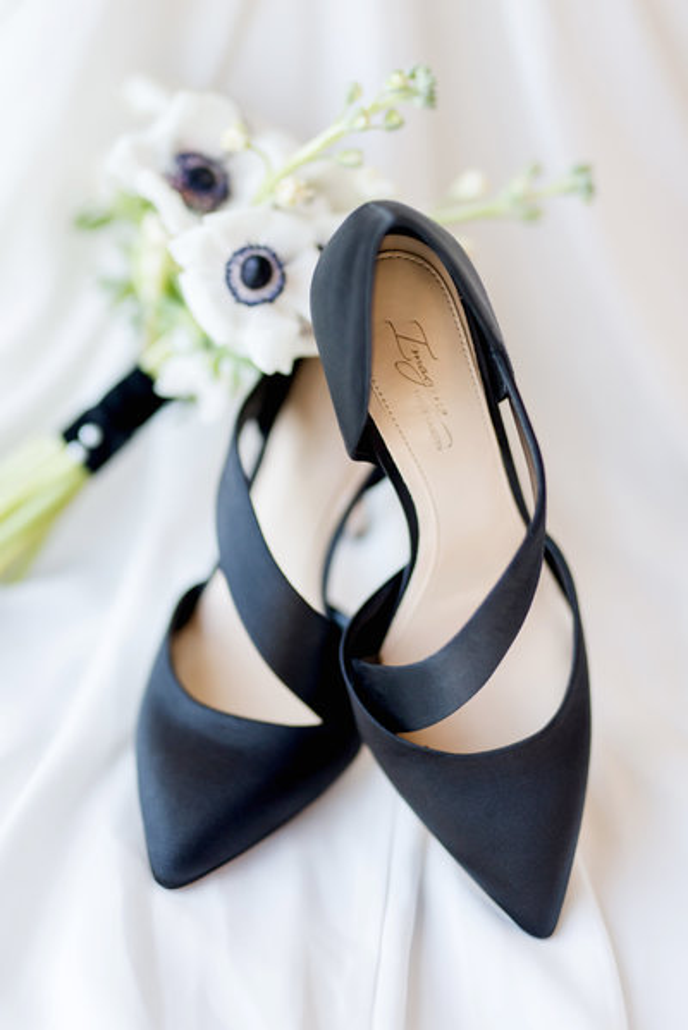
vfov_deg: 23.9
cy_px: 515
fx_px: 2434
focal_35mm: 85
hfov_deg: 16.1
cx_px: 344
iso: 800
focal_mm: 85
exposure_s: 1/800
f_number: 1.6
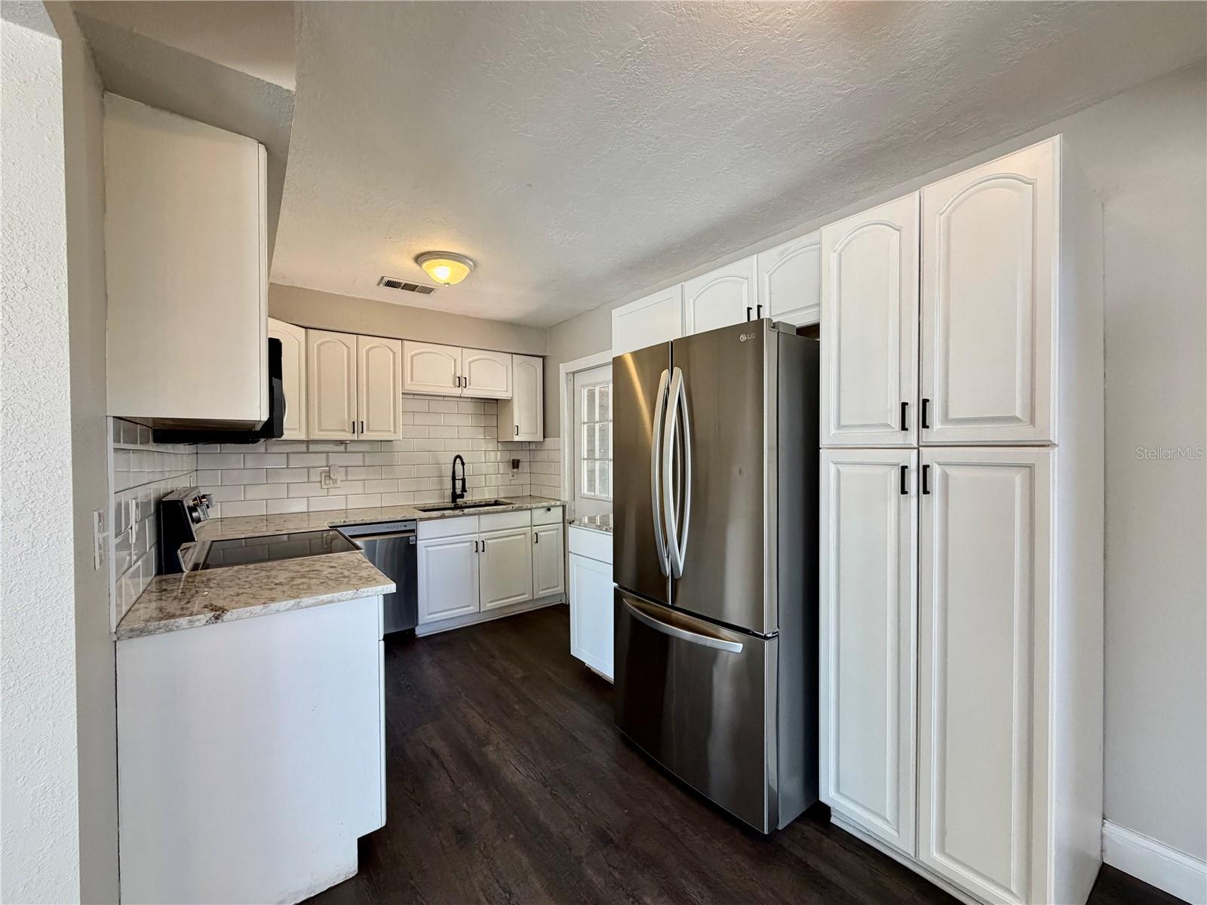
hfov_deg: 102.1
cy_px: 452
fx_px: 488
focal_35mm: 14
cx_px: 604
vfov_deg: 85.7
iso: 250
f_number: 2.2
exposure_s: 1/120
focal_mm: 2.22
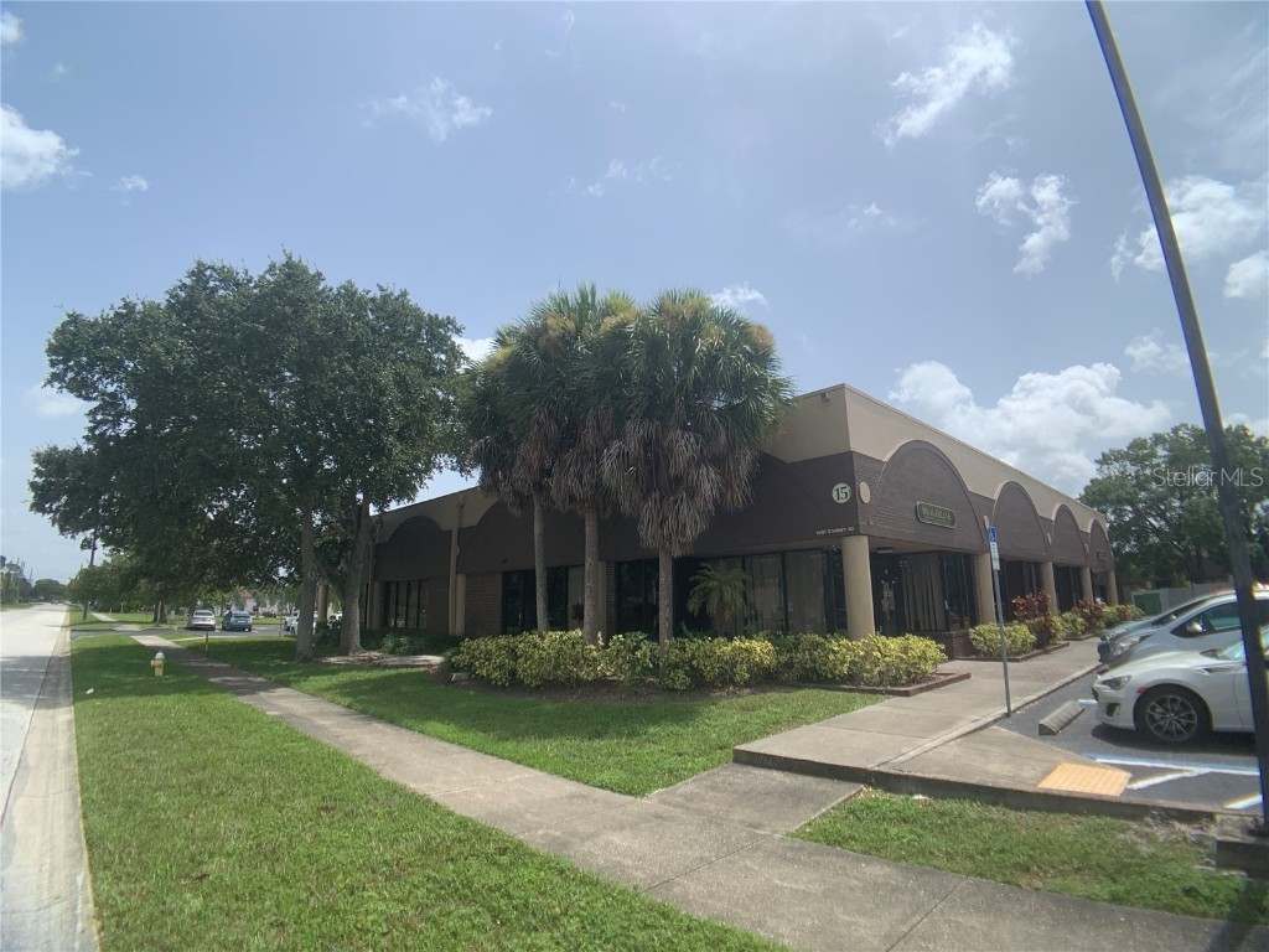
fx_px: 953
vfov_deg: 53.1
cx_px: 634
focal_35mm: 26
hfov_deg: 67.3
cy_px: 476
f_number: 1.8
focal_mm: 4.25
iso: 25
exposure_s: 1/3185
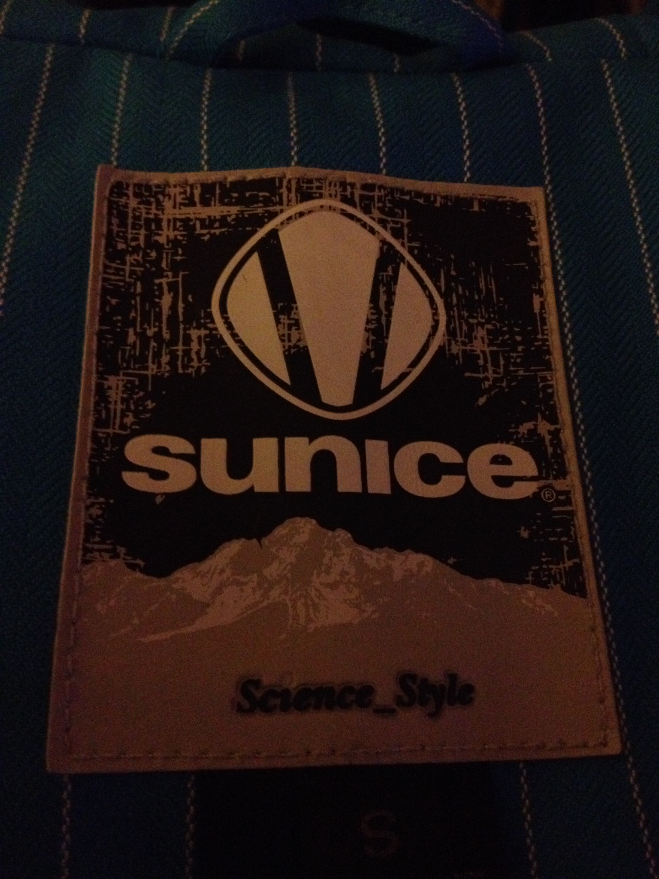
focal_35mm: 35
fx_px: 888
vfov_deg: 52.6
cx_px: 330
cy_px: 440
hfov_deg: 40.7
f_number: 2.4
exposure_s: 1/15
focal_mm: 4.28
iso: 800
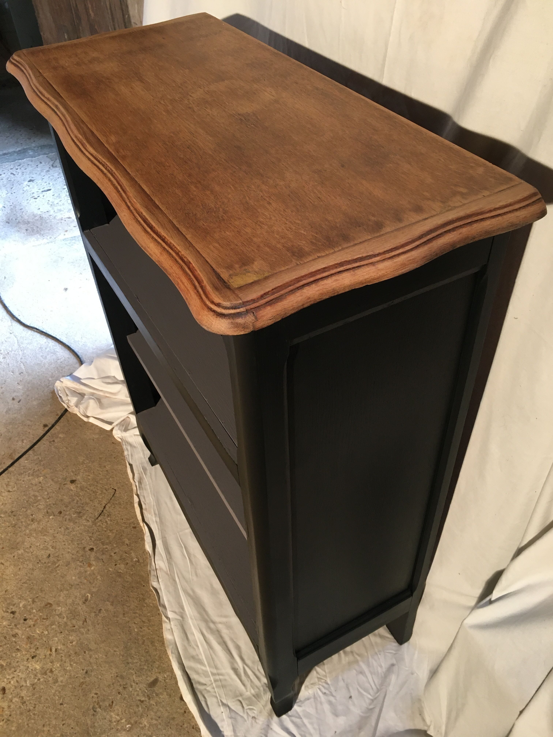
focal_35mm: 29
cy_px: 368
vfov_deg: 61.7
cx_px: 276
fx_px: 618
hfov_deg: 48.2
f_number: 2.2
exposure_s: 1/33
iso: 125
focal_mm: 4.15
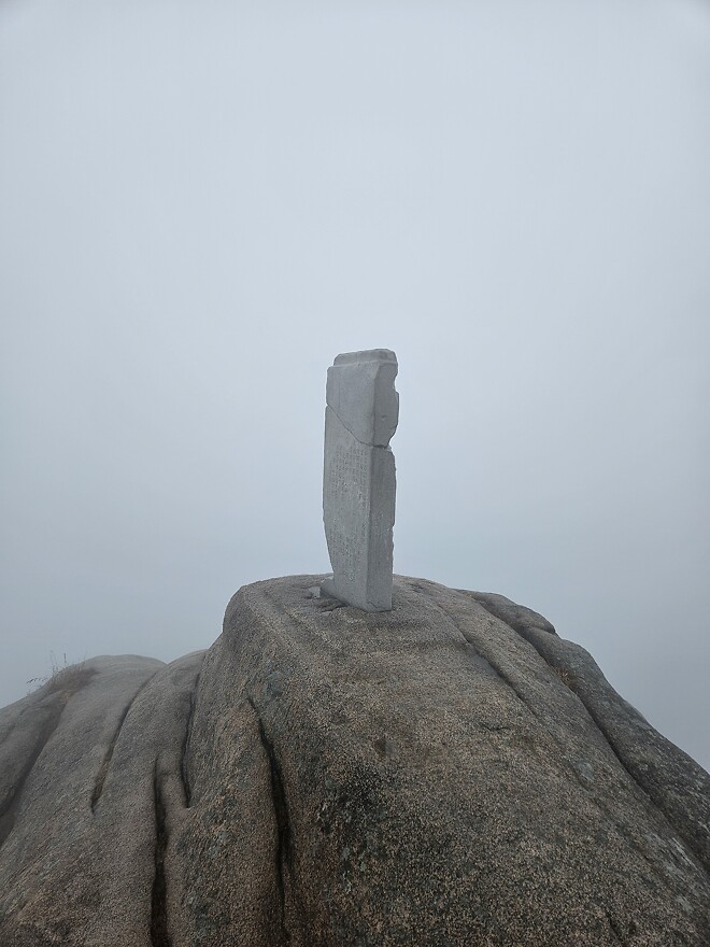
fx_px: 629
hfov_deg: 58.9
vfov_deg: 73.9
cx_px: 355
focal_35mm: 23
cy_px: 474
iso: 25
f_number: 1.8
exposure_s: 1/329
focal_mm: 5.4
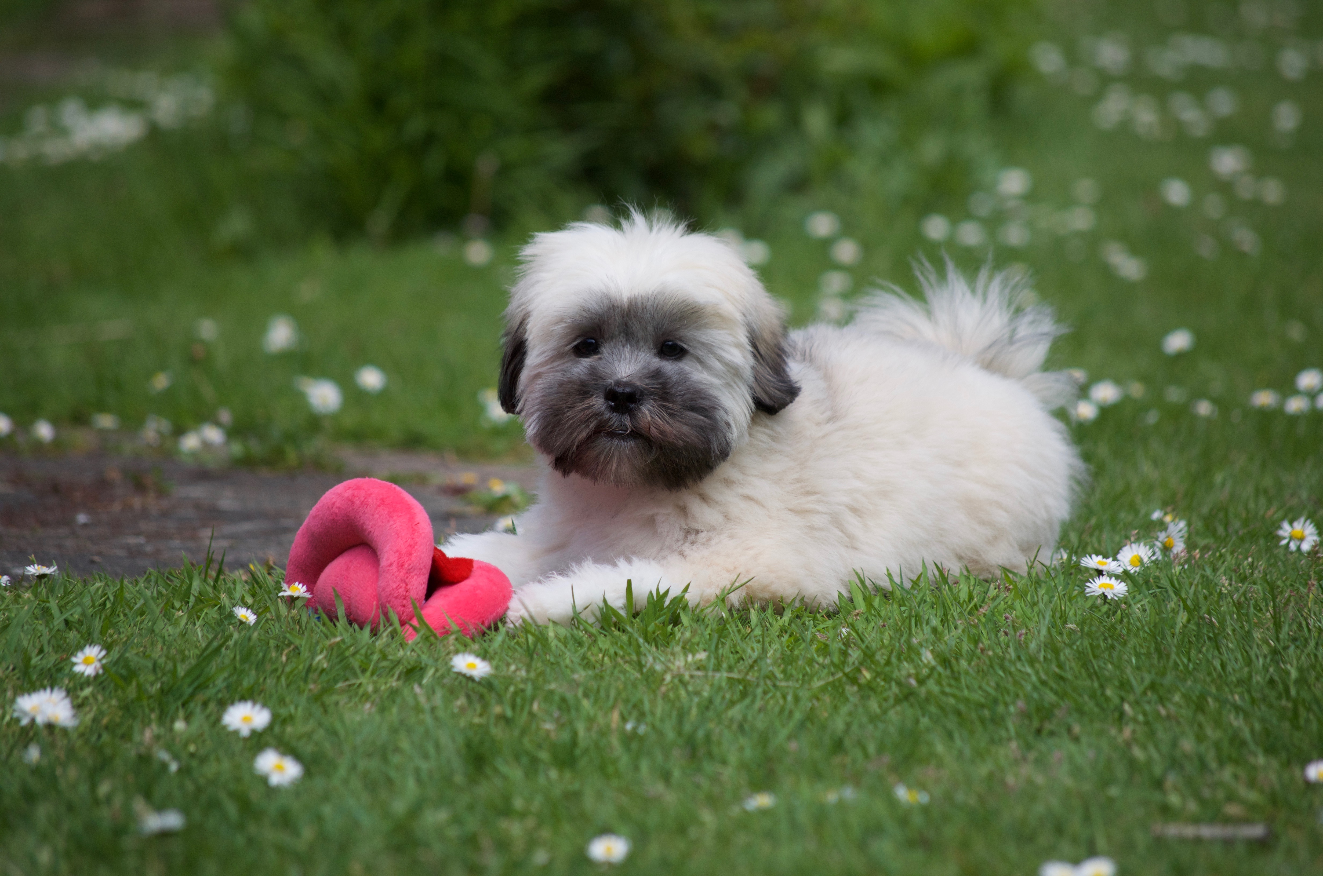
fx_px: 9077
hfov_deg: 8.3
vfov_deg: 5.5
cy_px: 438
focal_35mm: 248
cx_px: 662
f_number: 5.6
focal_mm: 165
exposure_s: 1/1600
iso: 400
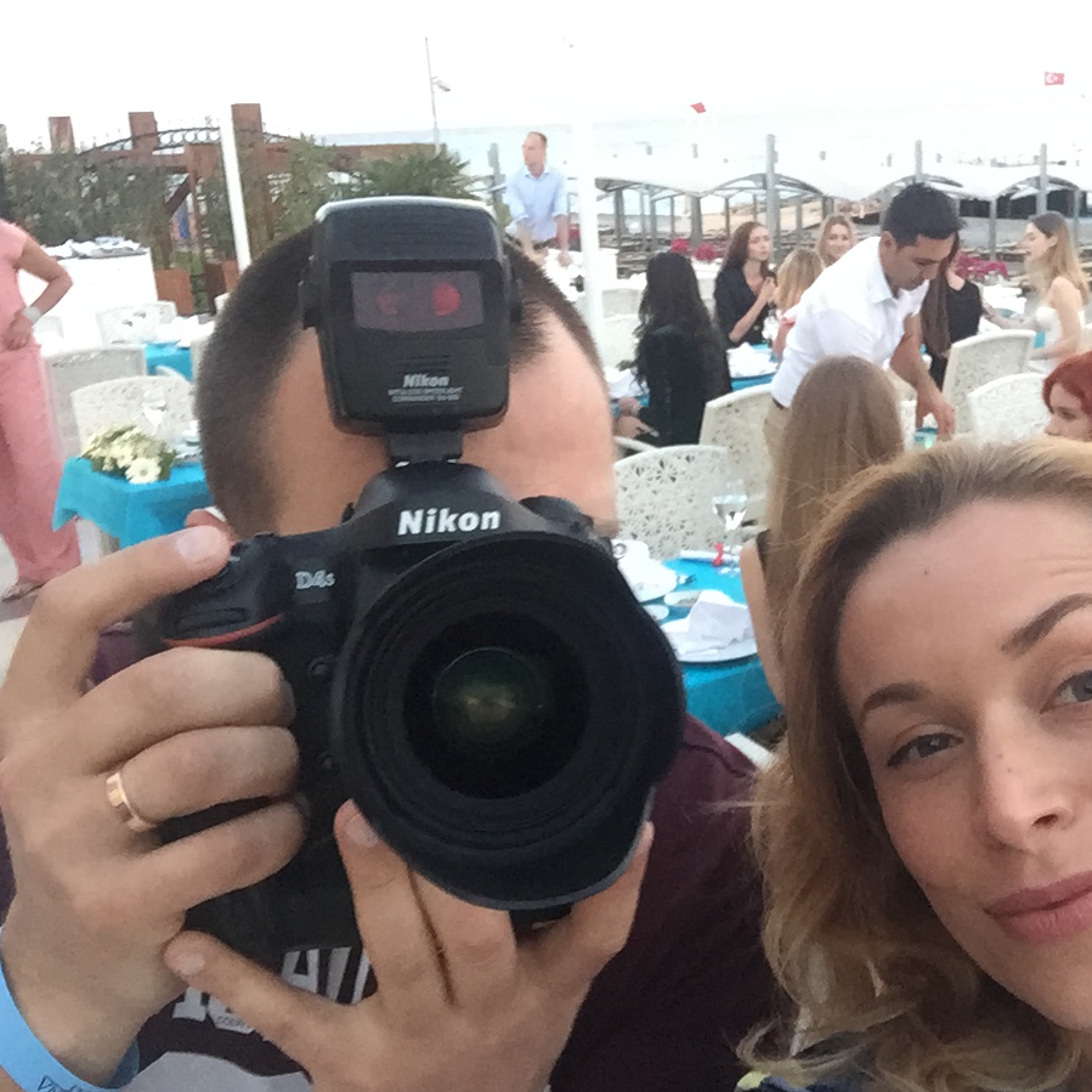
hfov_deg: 42.4
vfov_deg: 42.8
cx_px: 713
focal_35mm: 39
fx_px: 1392
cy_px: 576
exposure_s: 1/33
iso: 200
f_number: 2.2
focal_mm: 2.65
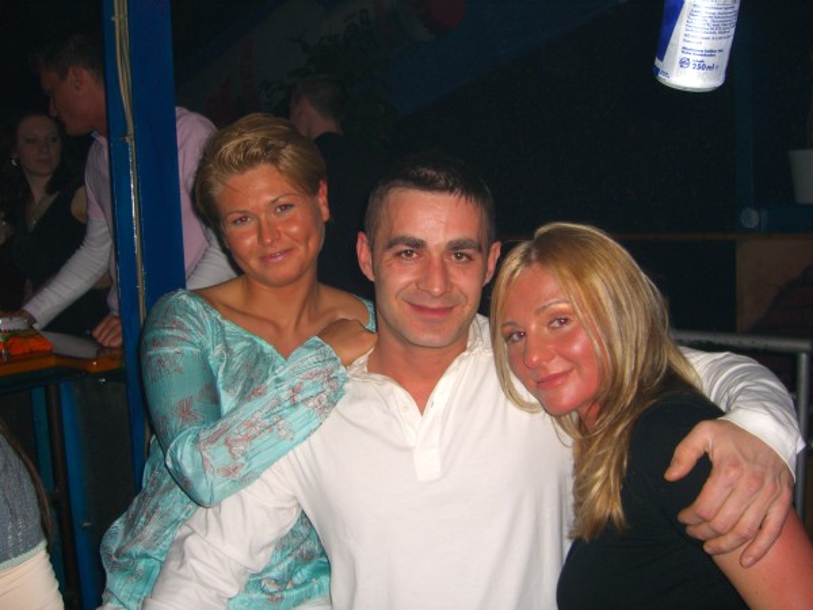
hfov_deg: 49.0
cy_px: 305
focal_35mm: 38
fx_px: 892
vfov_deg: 37.7
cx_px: 406
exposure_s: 1/60
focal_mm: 7.9
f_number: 2.8
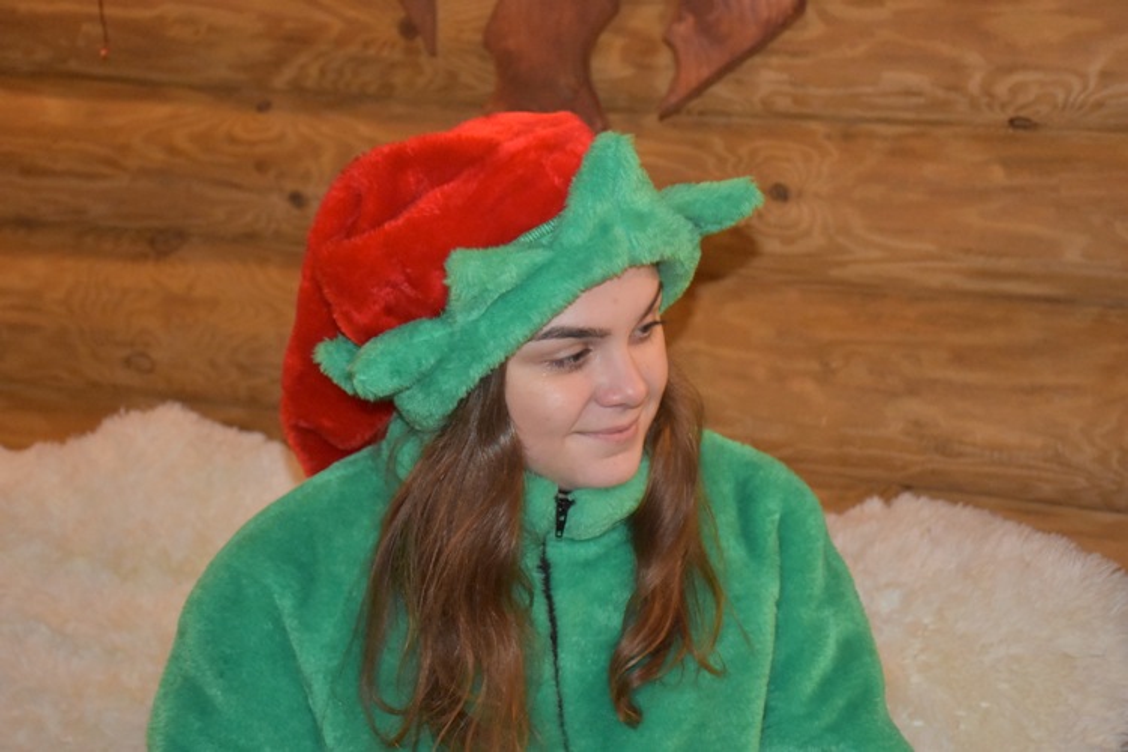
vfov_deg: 20.2
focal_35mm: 68
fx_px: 2115
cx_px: 564
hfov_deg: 29.9
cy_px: 376
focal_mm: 45
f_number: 4.5
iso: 6400
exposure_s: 1/60
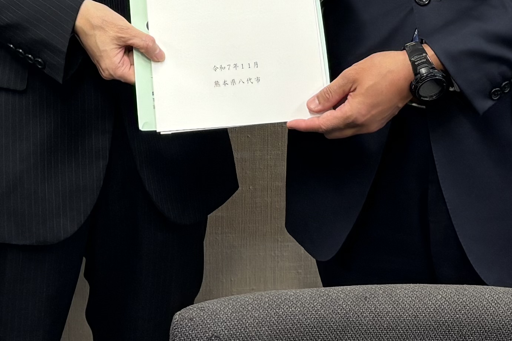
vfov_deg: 11.2
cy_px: -323
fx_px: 1593
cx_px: 121
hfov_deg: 18.1
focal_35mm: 112
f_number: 1.6
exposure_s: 1/50
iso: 80
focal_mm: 5.96
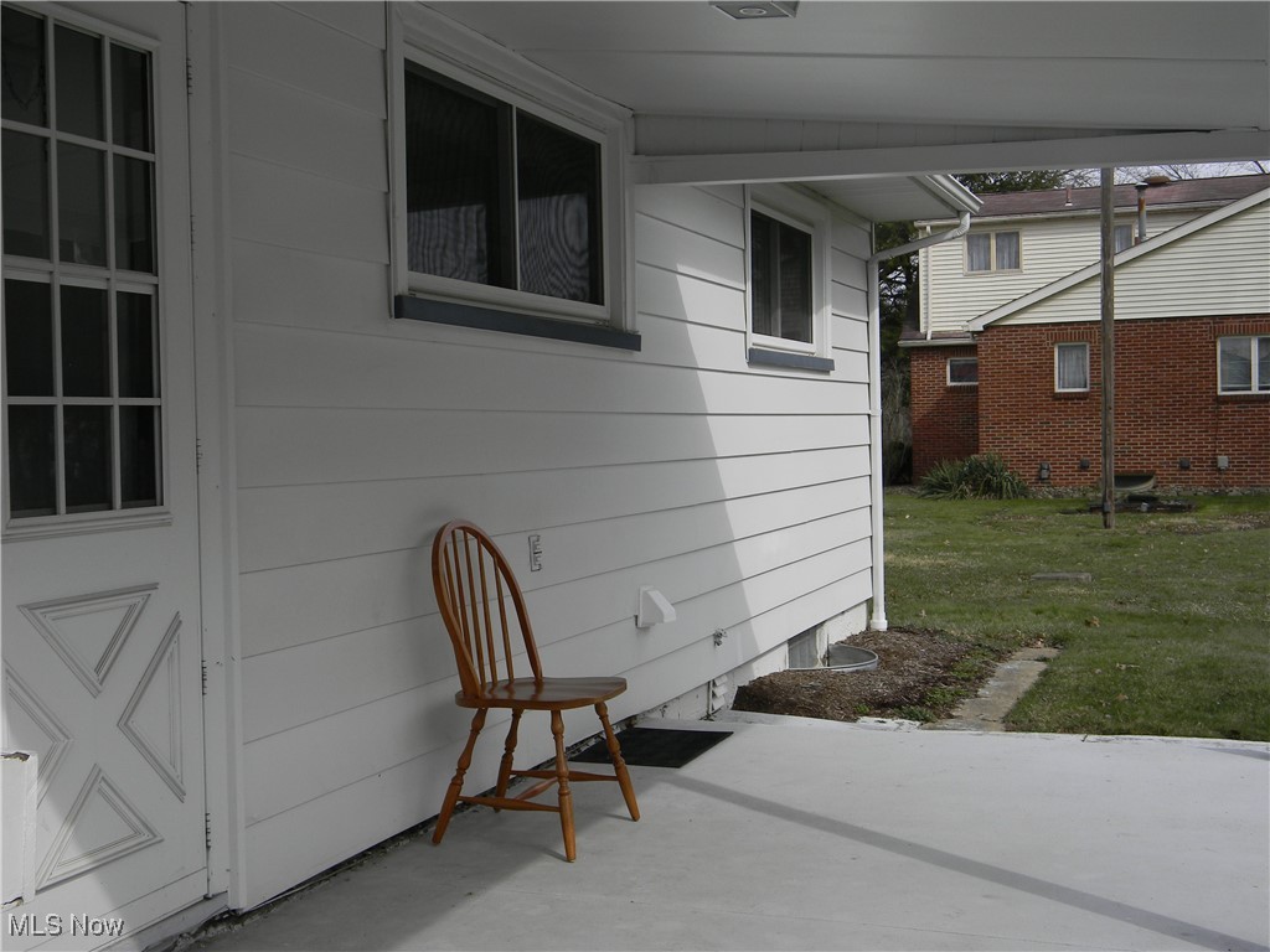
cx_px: 635
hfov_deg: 45.8
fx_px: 1504
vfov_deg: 35.1
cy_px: 476
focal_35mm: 41
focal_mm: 7.3
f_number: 3.8
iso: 80
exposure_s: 1/761
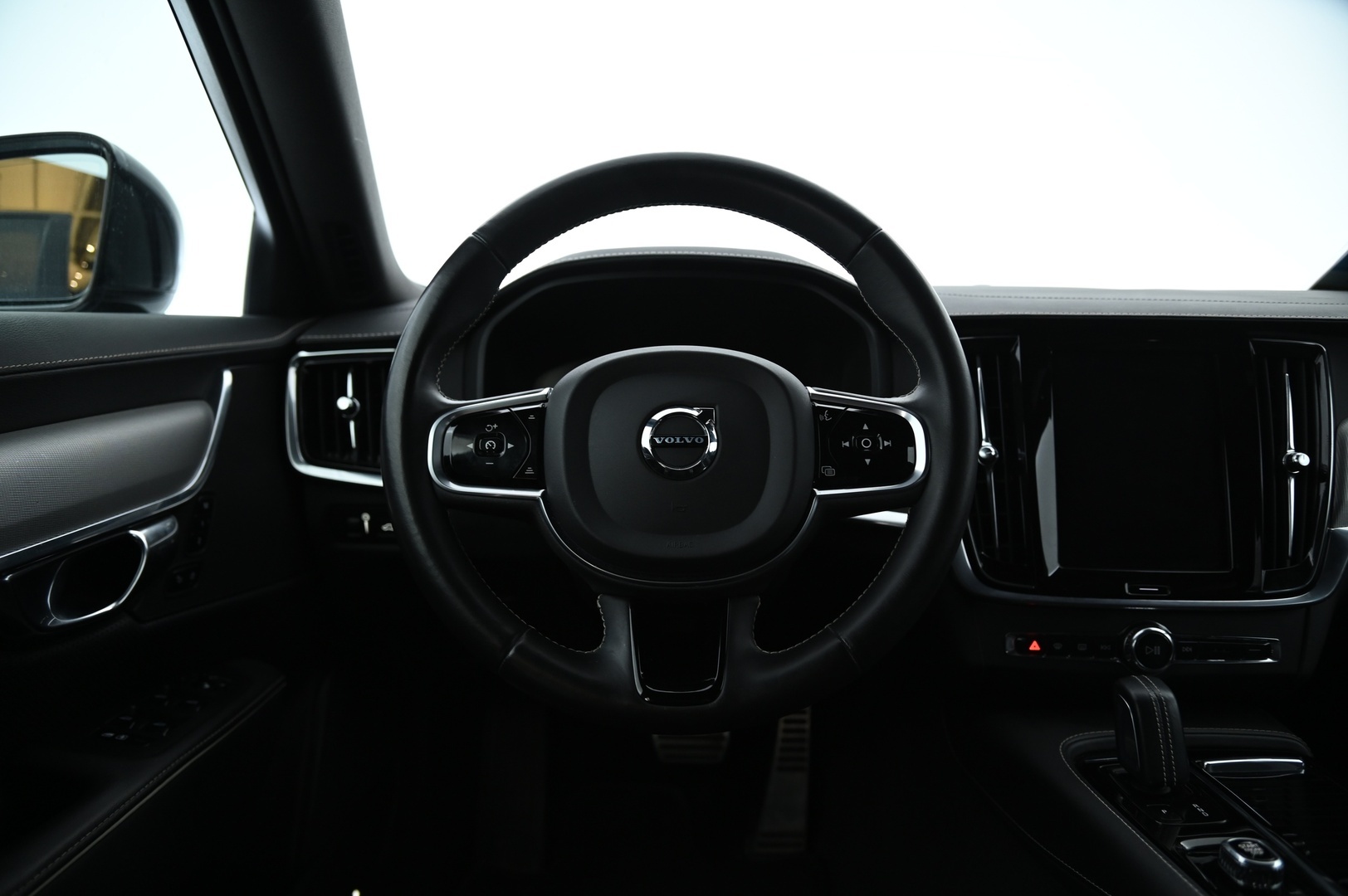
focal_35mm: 24
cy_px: 448
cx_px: 674
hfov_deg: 73.8
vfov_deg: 53.1
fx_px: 898
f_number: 4
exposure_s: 1/15
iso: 1250
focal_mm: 24
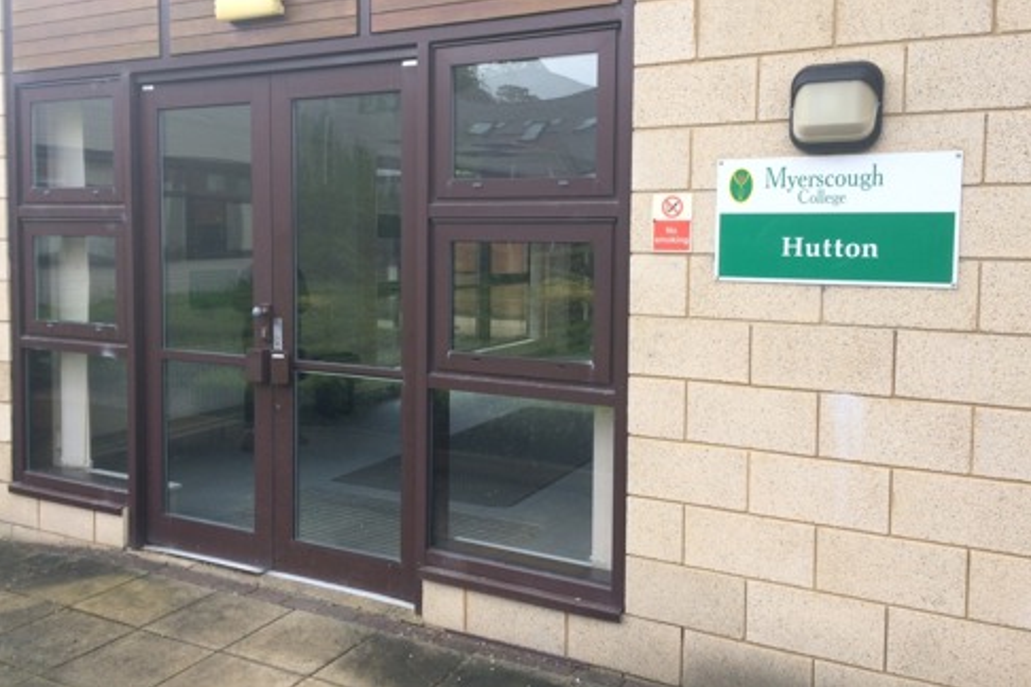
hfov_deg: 60.3
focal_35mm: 31
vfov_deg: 42.2
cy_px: 294
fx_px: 888
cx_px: 509
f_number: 2.2
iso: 32
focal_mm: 4.15
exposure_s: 1/419
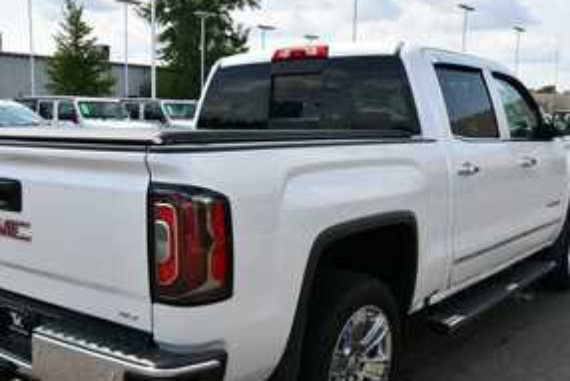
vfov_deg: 31.8
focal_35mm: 42
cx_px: 239
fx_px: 665
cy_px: 236
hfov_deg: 46.2
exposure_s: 1/250
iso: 100
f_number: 8
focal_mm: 20
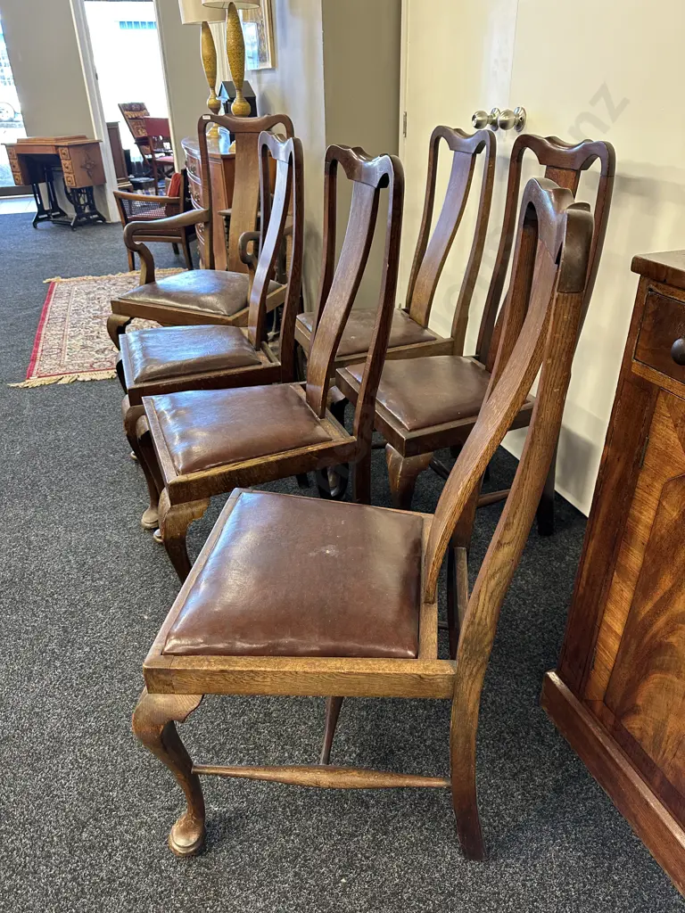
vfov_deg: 71.6
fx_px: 633
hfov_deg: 56.8
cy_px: 456
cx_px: 342
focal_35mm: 24
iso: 200
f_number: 1.78
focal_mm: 6.86
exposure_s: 1/50
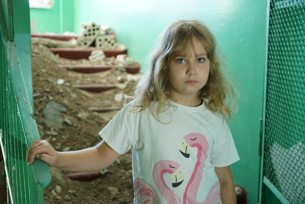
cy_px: 102
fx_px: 390
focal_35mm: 46
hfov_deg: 42.7
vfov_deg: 29.3
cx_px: 152
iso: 1000
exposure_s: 1/160
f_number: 4
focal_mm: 46
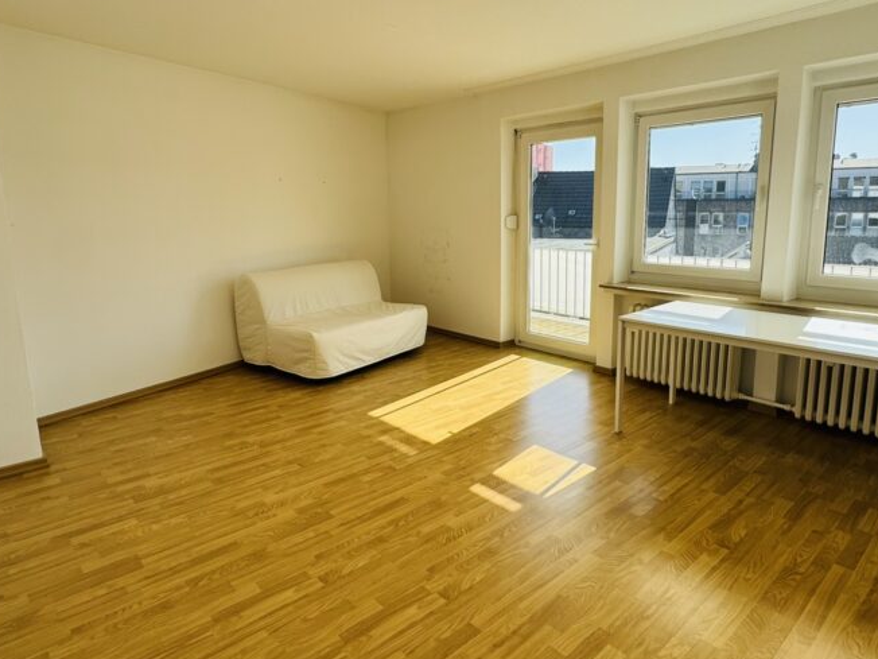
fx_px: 558
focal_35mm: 22
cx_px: 478
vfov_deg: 61.0
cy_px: 302
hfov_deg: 76.2
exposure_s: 1/552
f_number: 2.2
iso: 50
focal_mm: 2.22
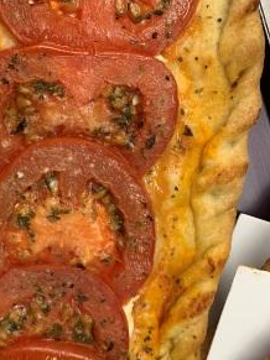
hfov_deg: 35.3
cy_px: 174
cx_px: 74
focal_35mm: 40
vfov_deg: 46.8
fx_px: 416
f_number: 1.8
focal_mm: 4.25
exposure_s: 1/50
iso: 80
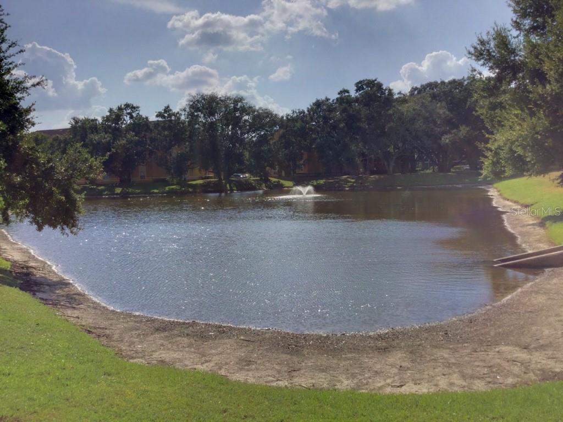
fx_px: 504
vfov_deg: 45.4
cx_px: 282
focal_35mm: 31
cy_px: 211
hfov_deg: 58.4
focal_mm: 3.3
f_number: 2.4
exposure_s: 1/3891
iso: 25
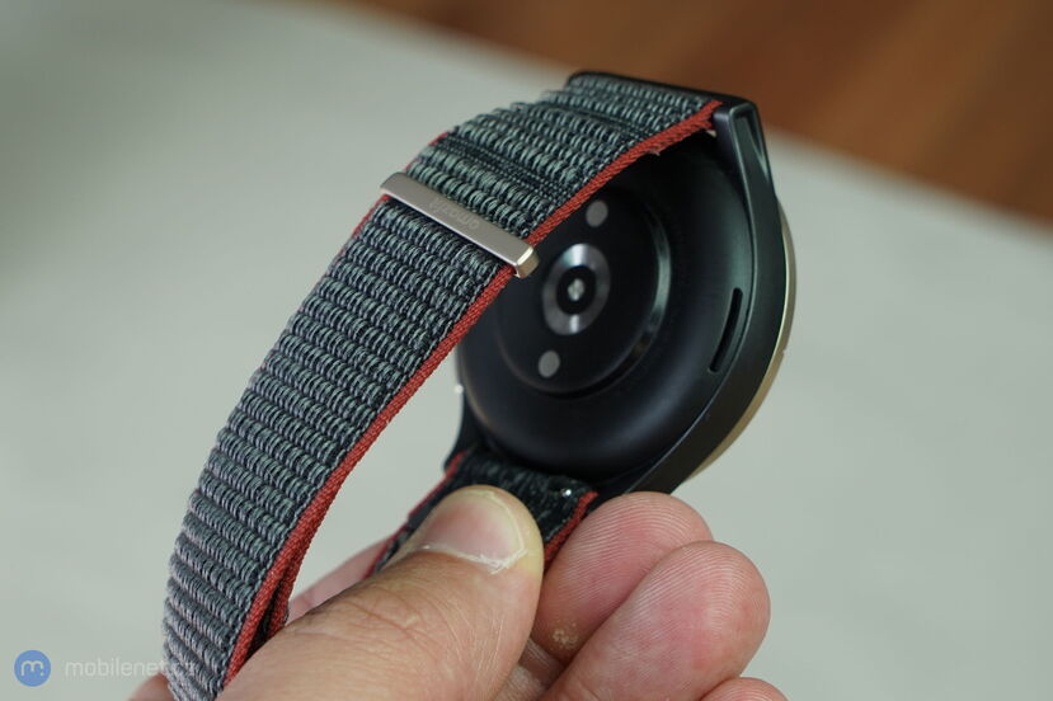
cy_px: 350
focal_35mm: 68
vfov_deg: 20.0
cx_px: 526
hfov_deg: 29.7
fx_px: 1988
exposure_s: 1/125
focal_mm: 68
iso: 640
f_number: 8
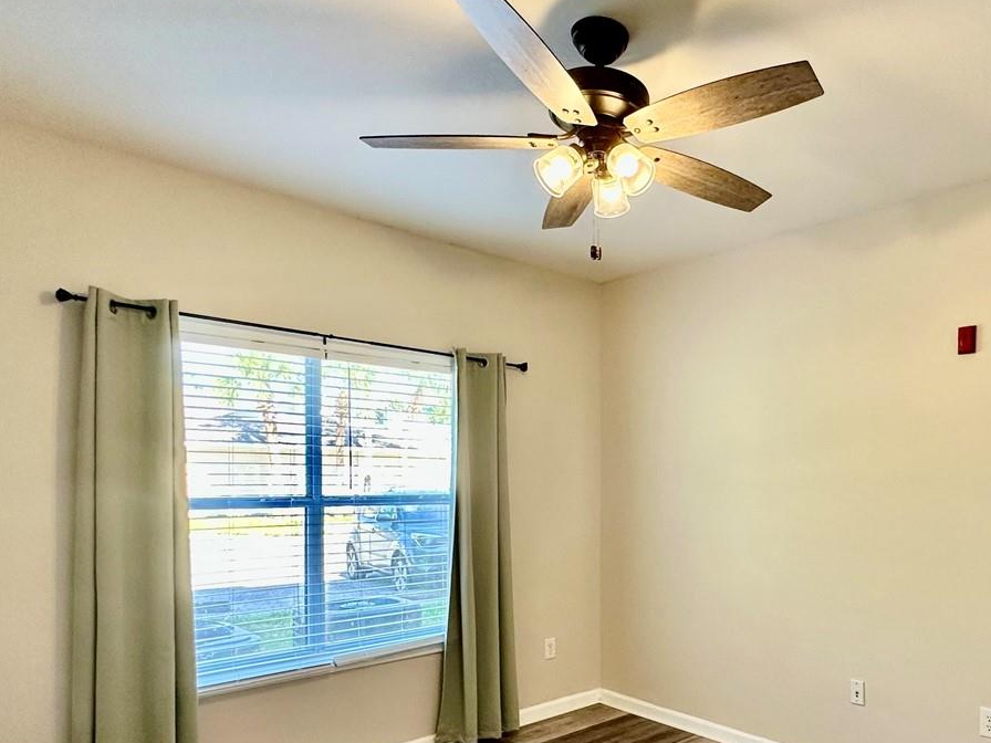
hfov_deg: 67.2
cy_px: 494
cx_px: 674
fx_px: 716
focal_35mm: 25
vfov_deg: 53.8
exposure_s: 1/99
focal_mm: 2.22
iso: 125
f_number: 2.2
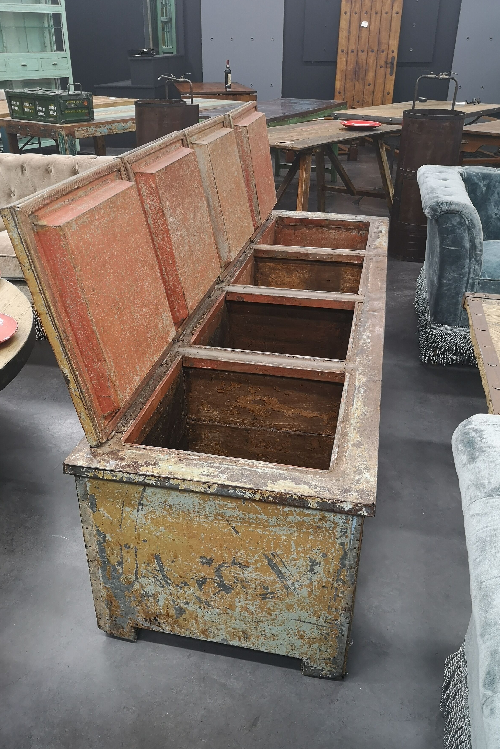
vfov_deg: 63.7
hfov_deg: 45.0
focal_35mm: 29
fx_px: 604
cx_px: 245
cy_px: 381
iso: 160
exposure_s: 1/50
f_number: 1.8
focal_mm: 5.58
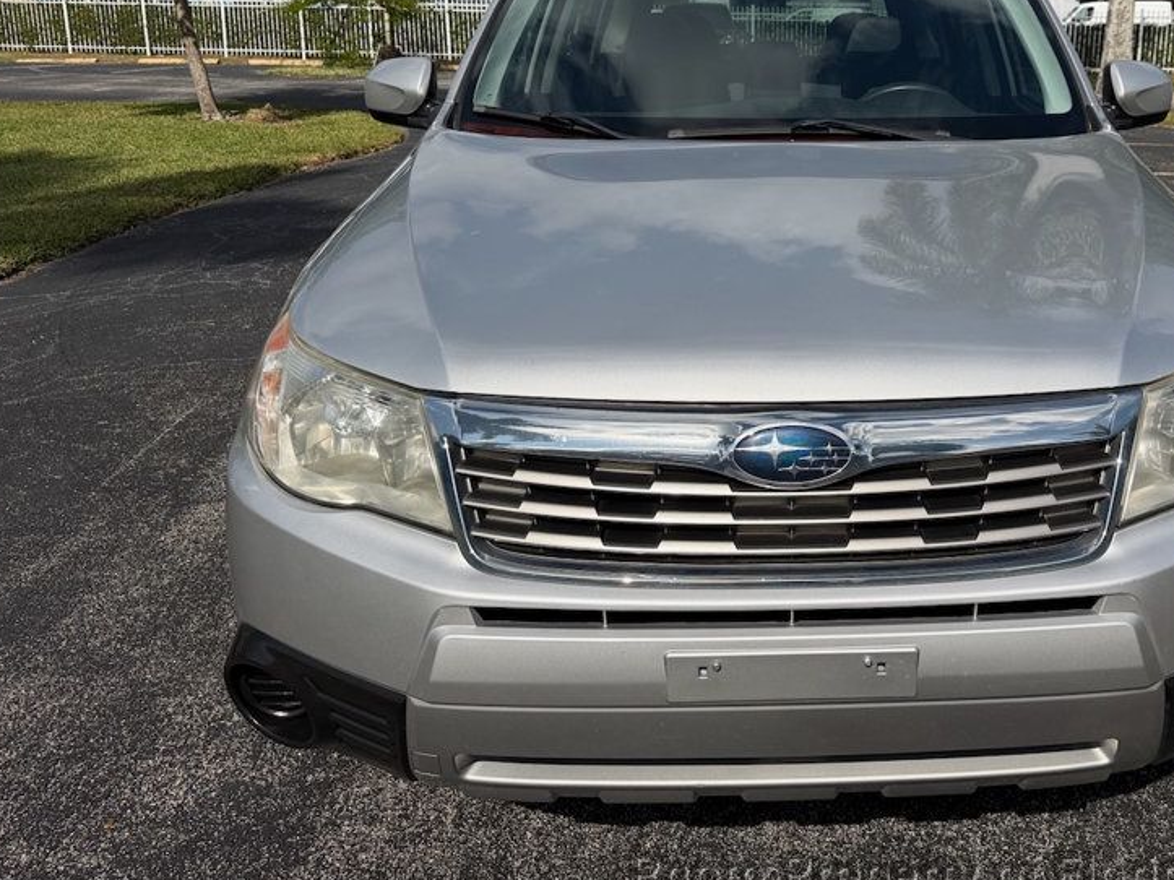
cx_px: 809
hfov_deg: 52.6
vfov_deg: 41.3
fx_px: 1153
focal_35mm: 34
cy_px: 304
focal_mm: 6.76
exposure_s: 1/9091
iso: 80
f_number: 1.78
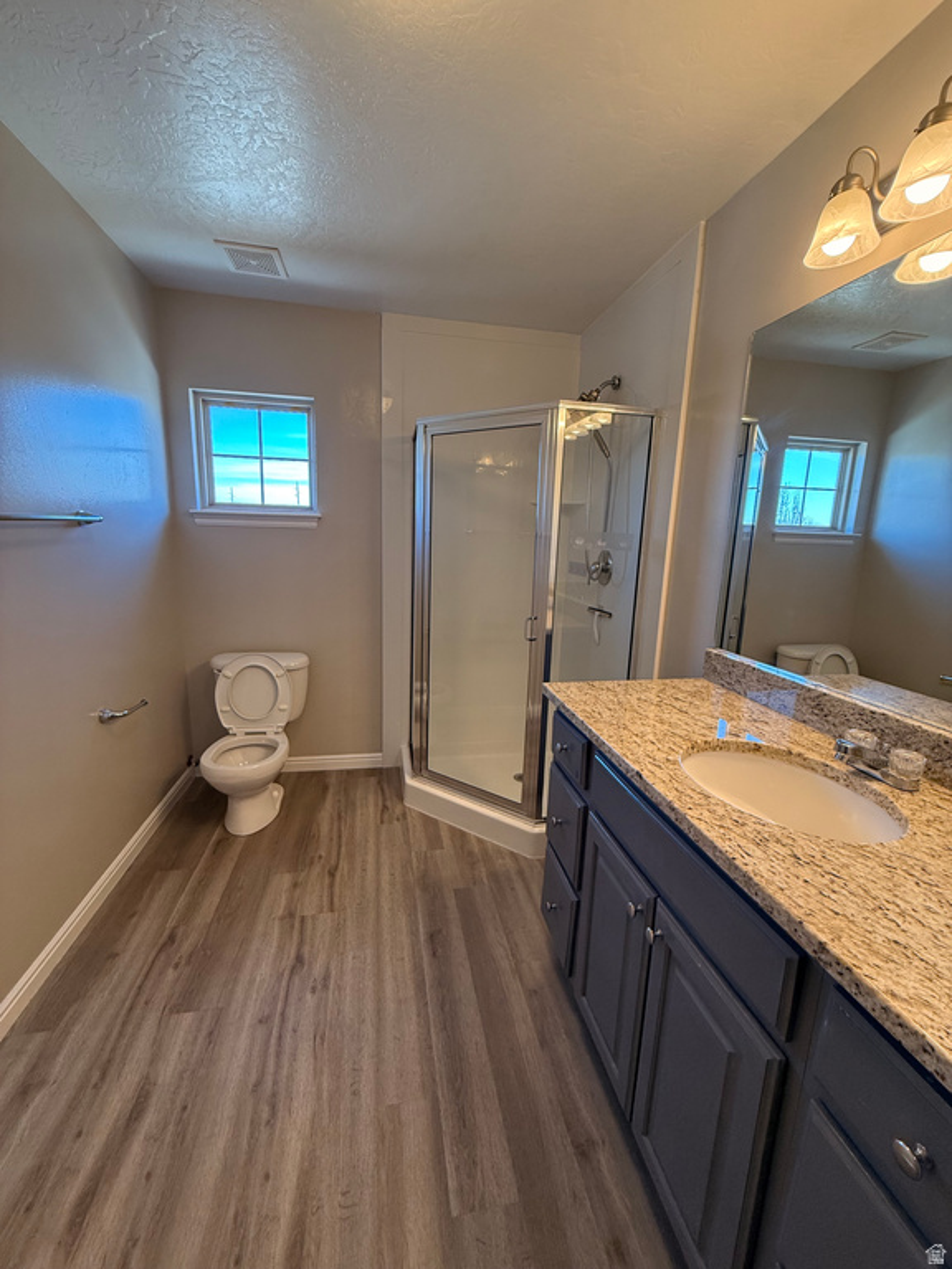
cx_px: 476
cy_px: 634
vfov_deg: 102.1
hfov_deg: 85.7
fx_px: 513
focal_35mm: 14
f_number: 2.2
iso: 200
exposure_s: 1/120
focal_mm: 2.22
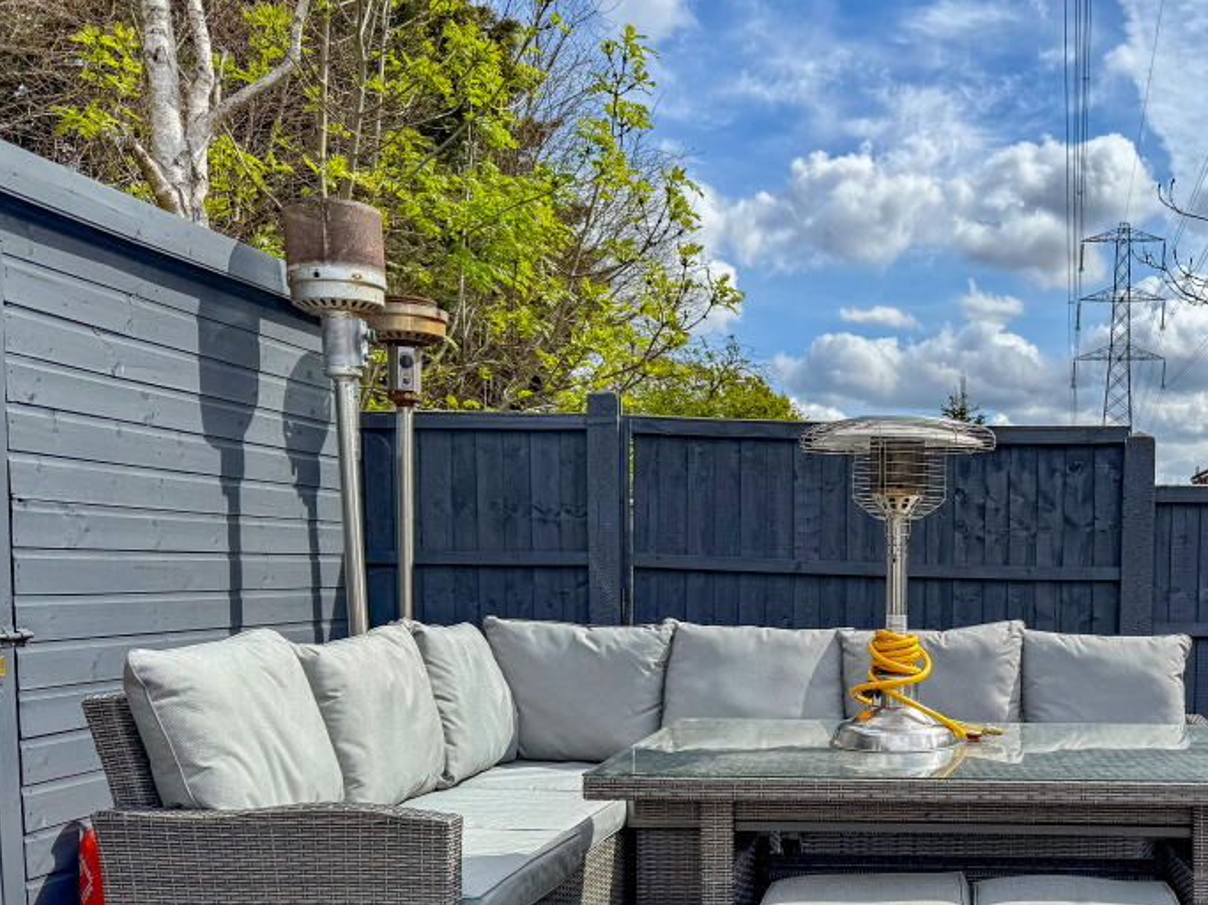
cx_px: 897
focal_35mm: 36
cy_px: 603
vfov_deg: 39.2
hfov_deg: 49.4
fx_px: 1256
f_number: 1.8
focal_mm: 6.76
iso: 80
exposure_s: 1/4300
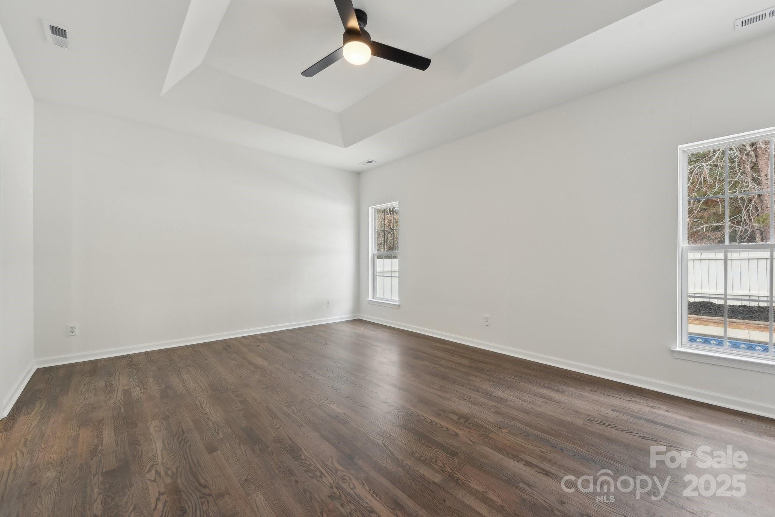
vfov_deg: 81.3
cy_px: 258
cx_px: 388
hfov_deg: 104.2
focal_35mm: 14
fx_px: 301
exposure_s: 1/8
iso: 200
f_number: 8
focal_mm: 14
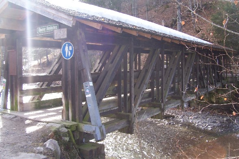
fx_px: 226
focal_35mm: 34
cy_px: 80
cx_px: 120
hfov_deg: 55.8
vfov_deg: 38.9
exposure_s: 1/250
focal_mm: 5.6
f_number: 2.7
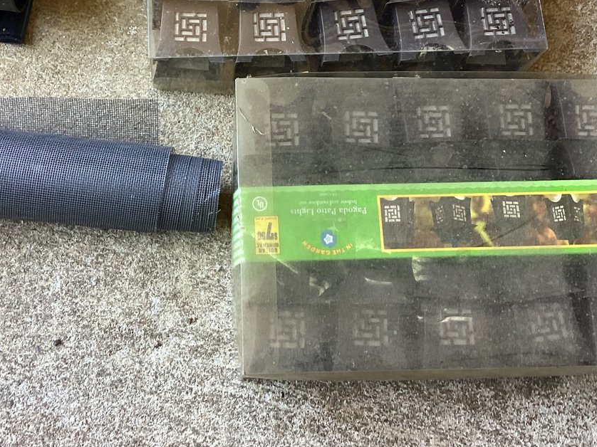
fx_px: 966
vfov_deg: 25.7
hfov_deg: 34.3
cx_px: 264
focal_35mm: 56
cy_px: 106
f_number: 2.4
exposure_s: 1/60
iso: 100
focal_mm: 3.3
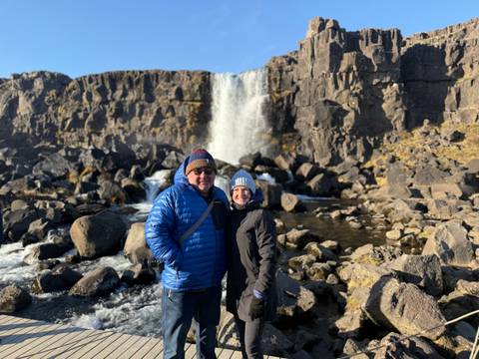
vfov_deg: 56.8
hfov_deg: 71.6
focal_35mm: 24
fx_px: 332
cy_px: 180
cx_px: 240
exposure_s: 1/1493
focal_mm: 6.76
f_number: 1.78
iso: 80
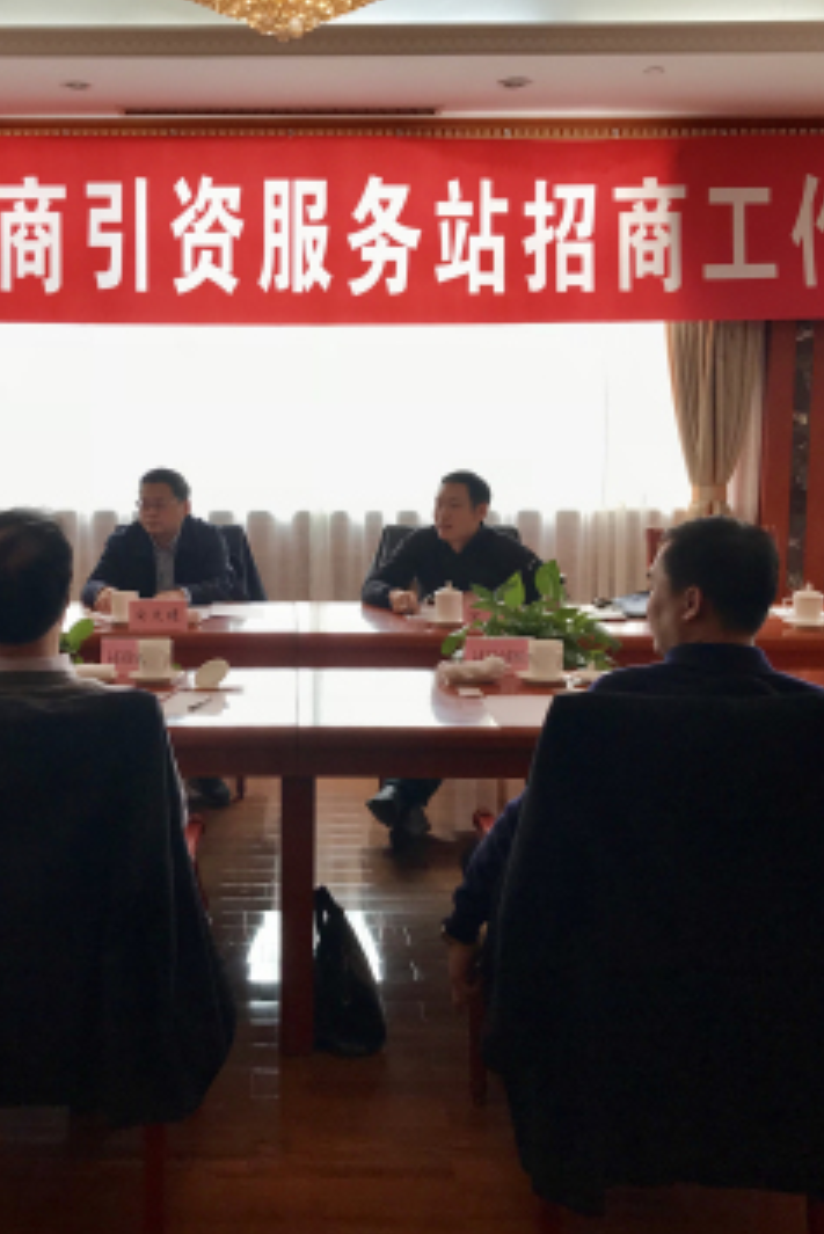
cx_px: 299
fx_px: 1406
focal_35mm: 41
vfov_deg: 47.4
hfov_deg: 32.5
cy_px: 614
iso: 32
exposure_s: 1/100
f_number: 1.8
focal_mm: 3.99
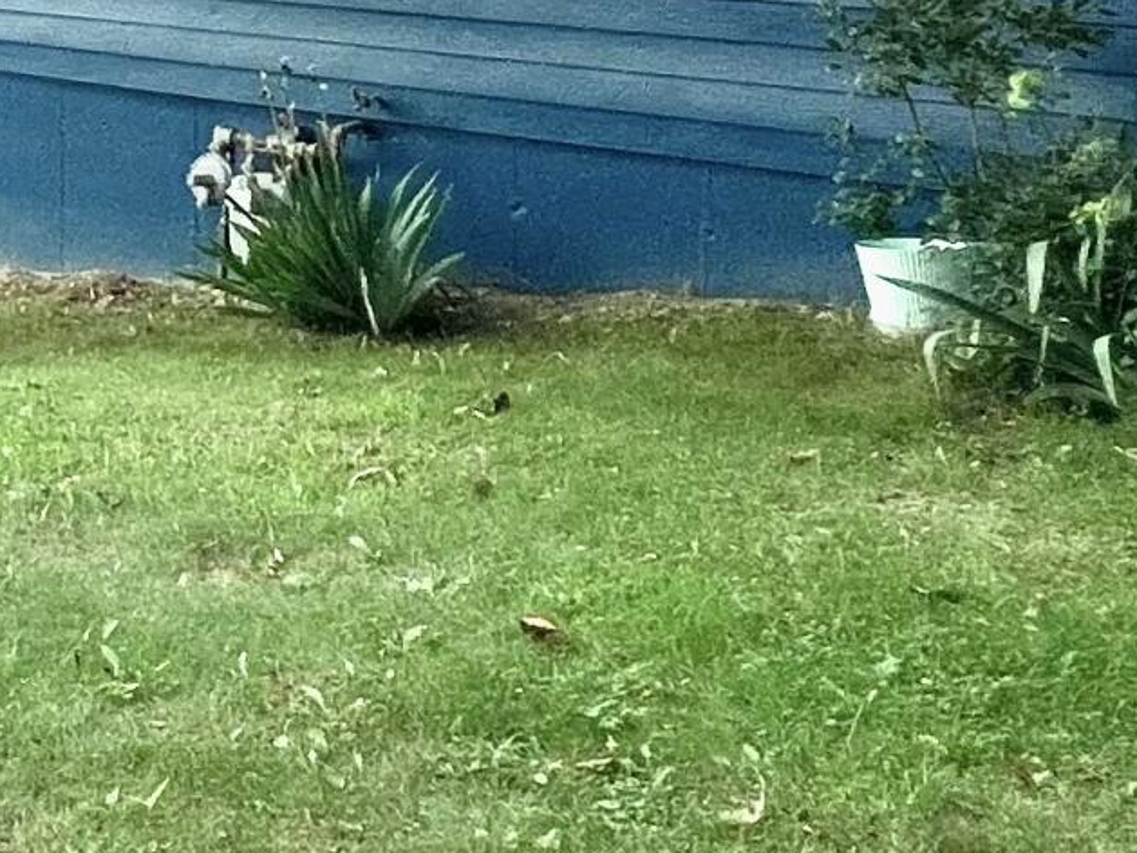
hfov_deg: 25.2
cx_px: -479
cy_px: -210
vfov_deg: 21.7
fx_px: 2037
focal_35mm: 62
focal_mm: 1.57
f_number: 1.8
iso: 32
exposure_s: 1/1508
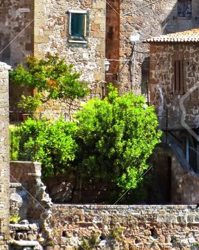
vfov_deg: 1.8
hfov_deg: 1.4
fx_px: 7988
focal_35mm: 1084
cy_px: -32
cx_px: 188
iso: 560
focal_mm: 300
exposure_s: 1/320
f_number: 7.1
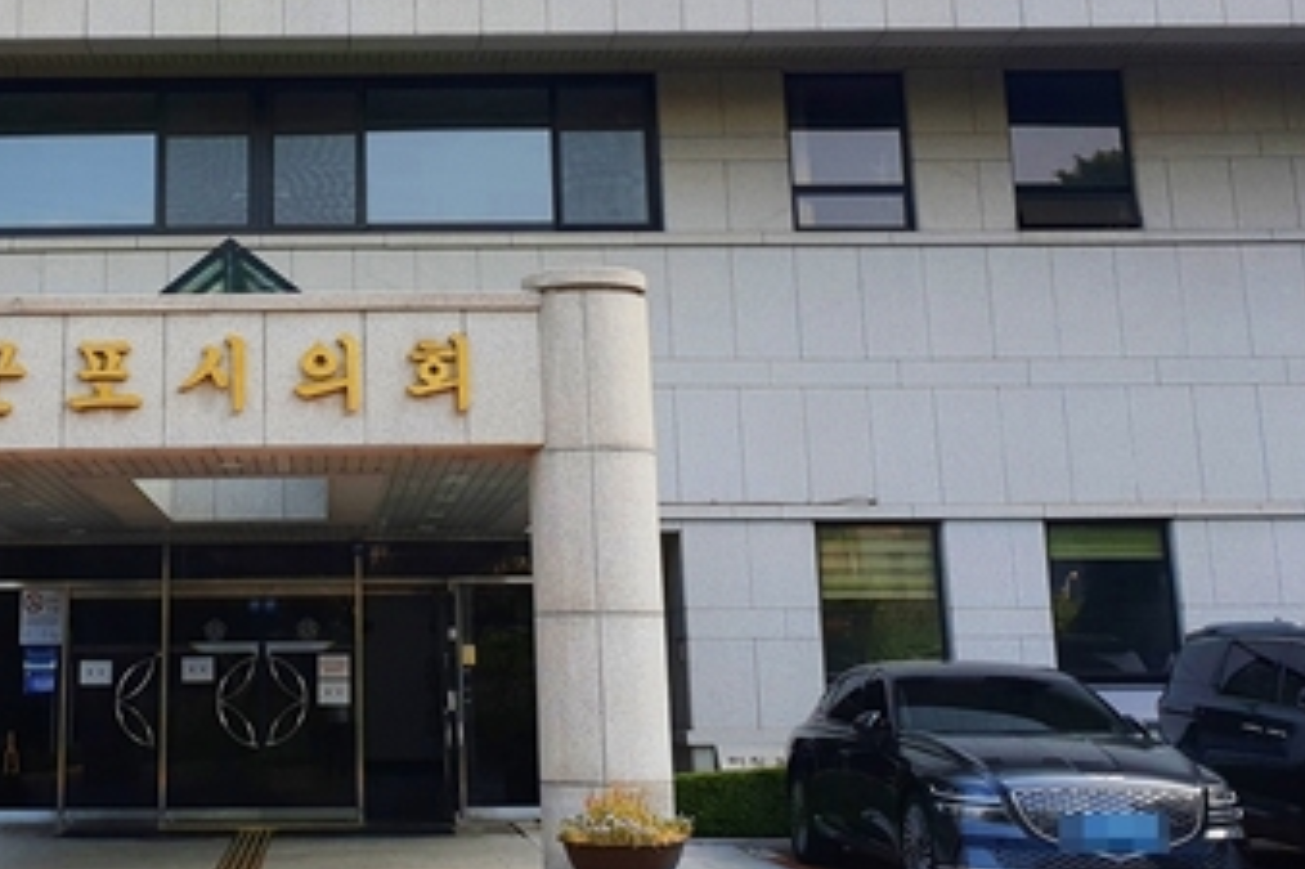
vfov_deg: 23.6
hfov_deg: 34.6
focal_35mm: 56
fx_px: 2029
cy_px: 95
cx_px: 274
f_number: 2.4
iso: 50
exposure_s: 1/1477
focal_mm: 4.3
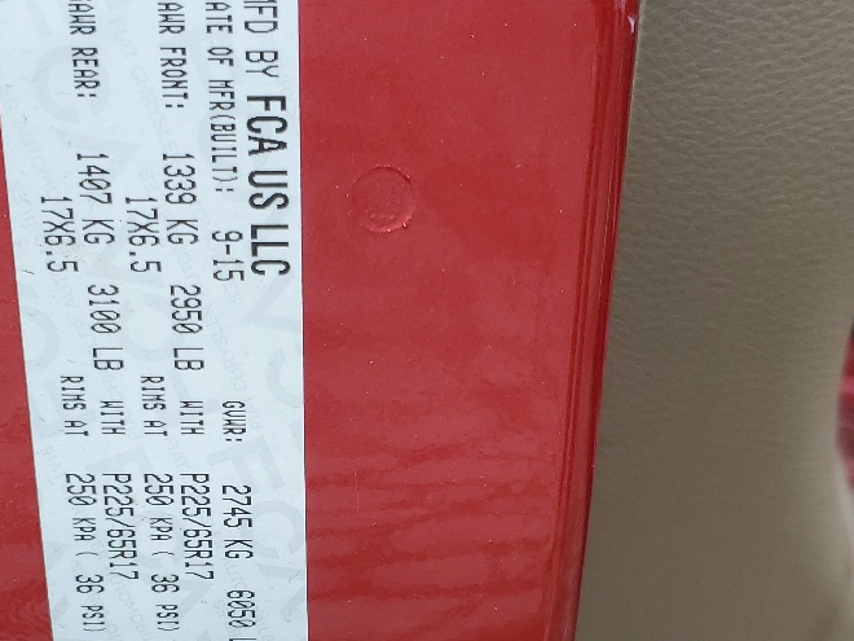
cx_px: 291
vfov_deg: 22.8
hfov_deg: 30.5
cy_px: 545
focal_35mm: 63
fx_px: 1554
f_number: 1.5
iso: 50
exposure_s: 1/625
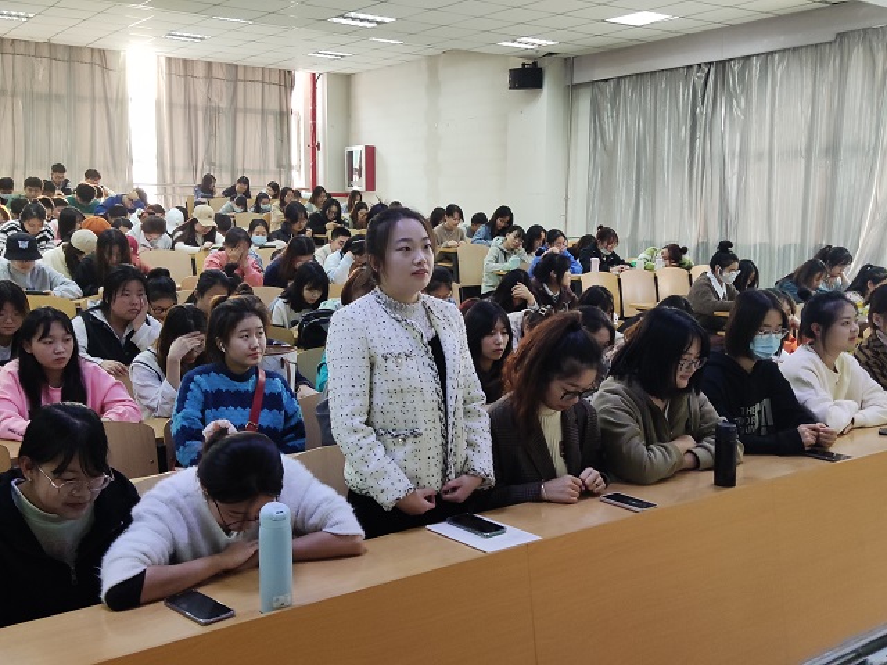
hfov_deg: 69.4
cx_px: 444
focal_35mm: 25
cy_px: 332
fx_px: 641
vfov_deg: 54.9
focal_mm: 4.71
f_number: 1.79
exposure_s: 1/50
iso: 541
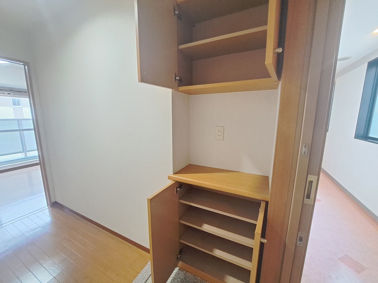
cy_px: 142
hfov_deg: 106.2
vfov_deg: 89.9
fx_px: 142
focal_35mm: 13
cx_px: 189
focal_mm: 1.74
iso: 250
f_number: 2.2
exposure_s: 1/33
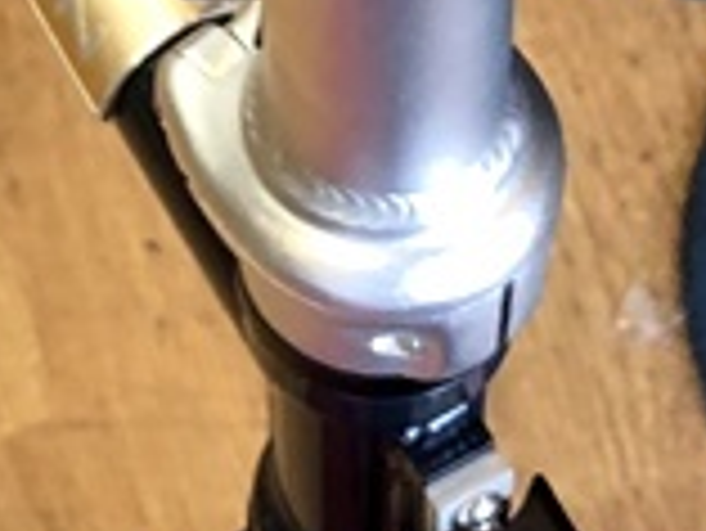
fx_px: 3633
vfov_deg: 7.8
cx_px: 355
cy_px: -666
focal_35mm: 178
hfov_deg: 11.1
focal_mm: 4
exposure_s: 1/33
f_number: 1.8
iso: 40
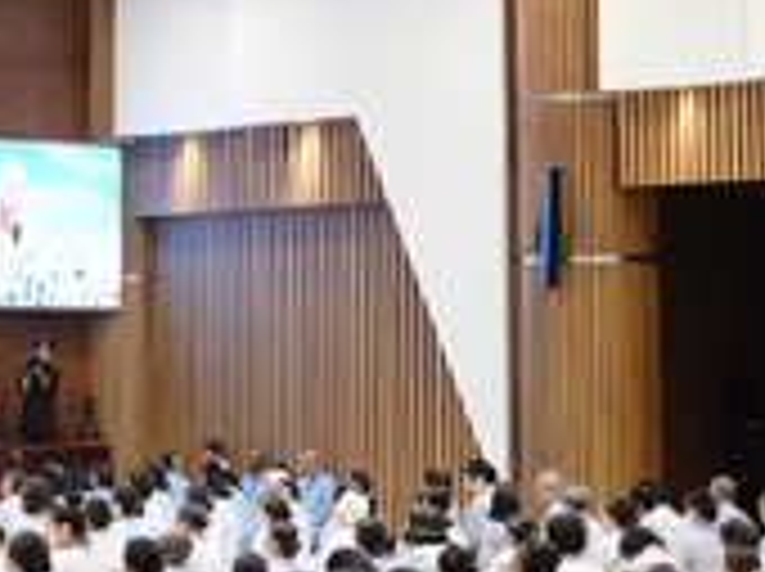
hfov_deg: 15.1
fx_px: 2847
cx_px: 50
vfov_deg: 11.4
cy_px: 128
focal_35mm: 129
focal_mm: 35
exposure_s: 1/160
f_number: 2.8
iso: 3200
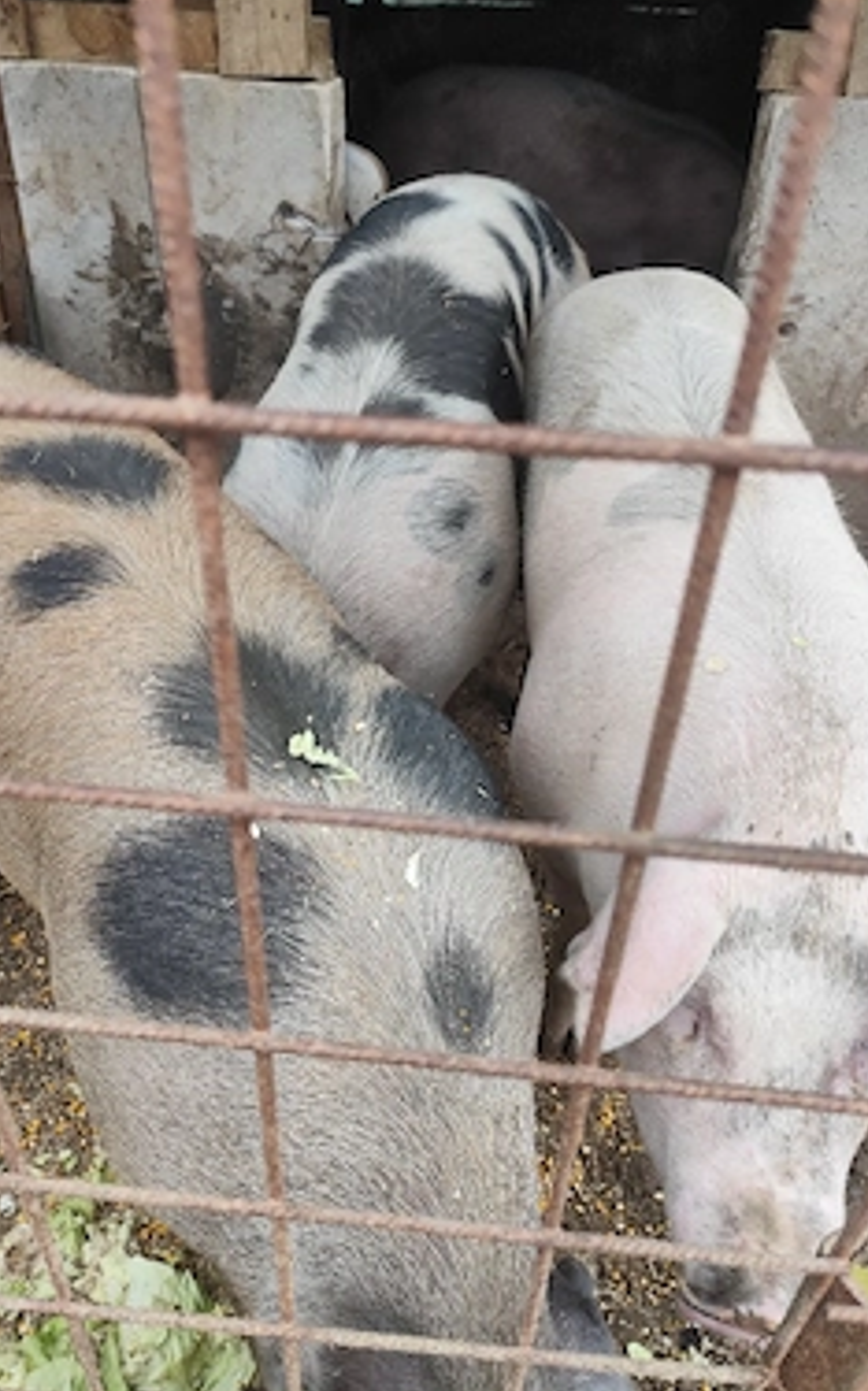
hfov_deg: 47.5
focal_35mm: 26
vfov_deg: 70.4
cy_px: 712
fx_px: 985
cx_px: 397
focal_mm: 6.19
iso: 80
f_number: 1.65
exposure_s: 1/100
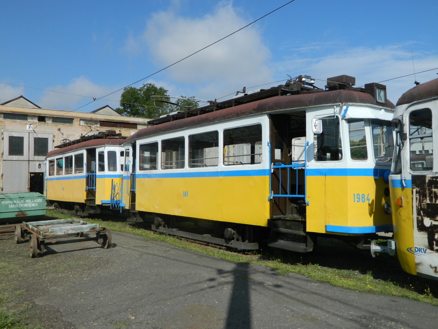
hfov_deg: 58.4
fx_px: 392
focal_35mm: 31
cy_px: 164
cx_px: 219
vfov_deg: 45.4
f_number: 9.1
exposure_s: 1/200
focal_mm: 5.6
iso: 80
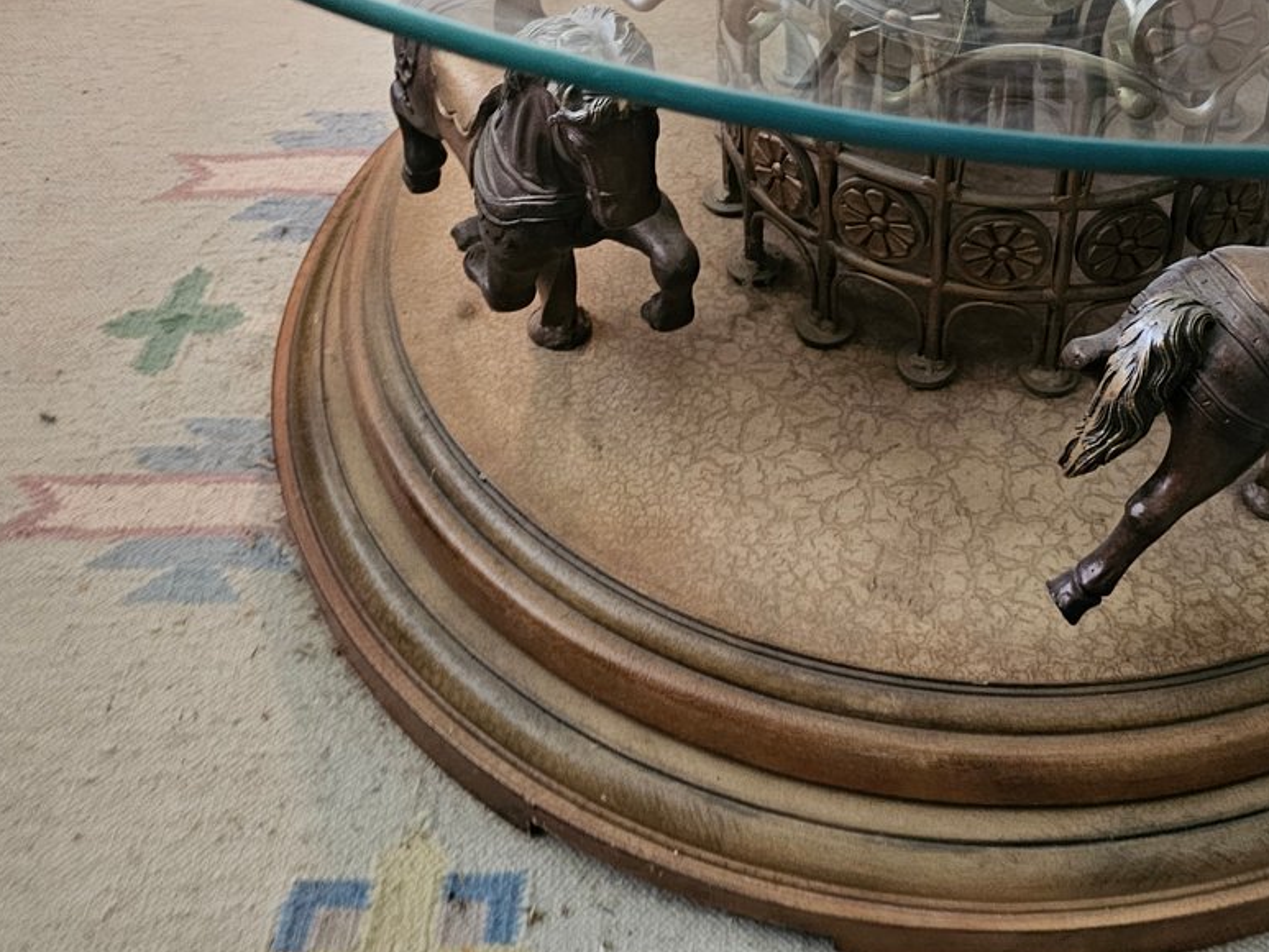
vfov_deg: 31.8
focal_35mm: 45
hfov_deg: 40.0
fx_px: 1650
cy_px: 272
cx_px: 1050
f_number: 1.7
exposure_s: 1/26
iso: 640
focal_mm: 6.3
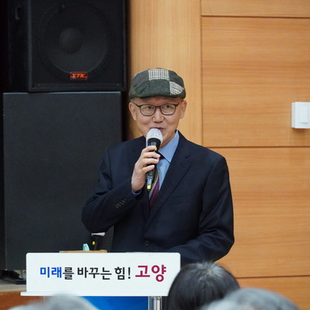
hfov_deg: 6.7
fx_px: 2631
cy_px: 155
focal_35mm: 260
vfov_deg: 6.7
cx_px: 132
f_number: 7.1
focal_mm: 135
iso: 8000
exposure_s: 1/80
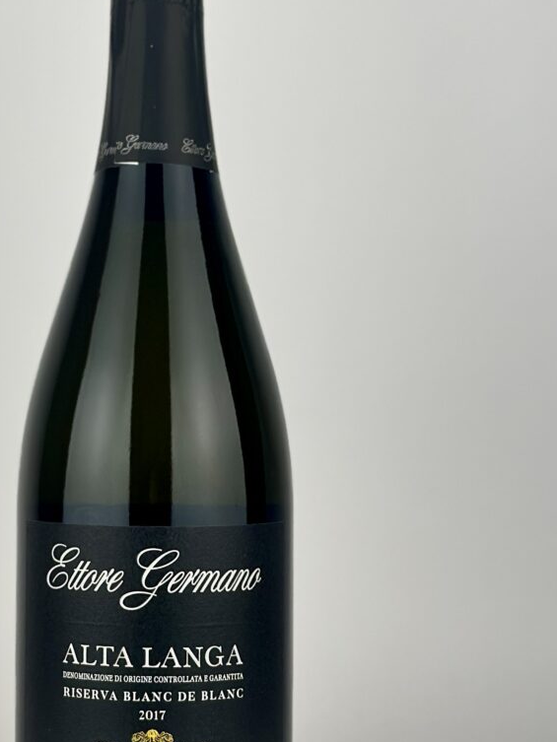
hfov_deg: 14.5
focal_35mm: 102
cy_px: 337
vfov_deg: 19.3
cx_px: 156
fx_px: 2188
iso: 80
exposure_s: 1/672
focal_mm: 6.86
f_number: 1.78
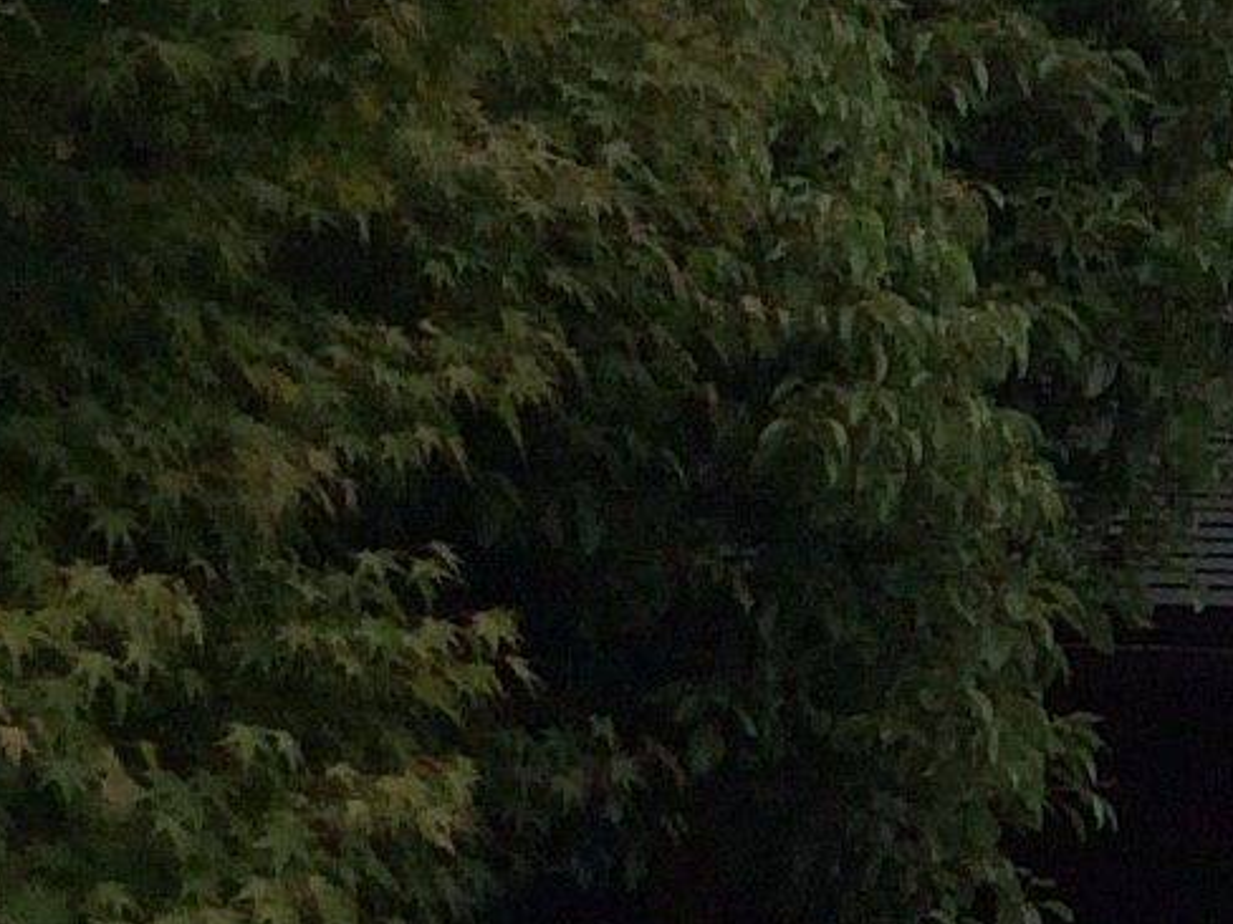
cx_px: 2494
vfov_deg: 7.7
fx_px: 6910
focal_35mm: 194
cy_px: 404
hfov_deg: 9.5
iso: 32
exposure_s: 1/1580
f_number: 2.2
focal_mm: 4.15
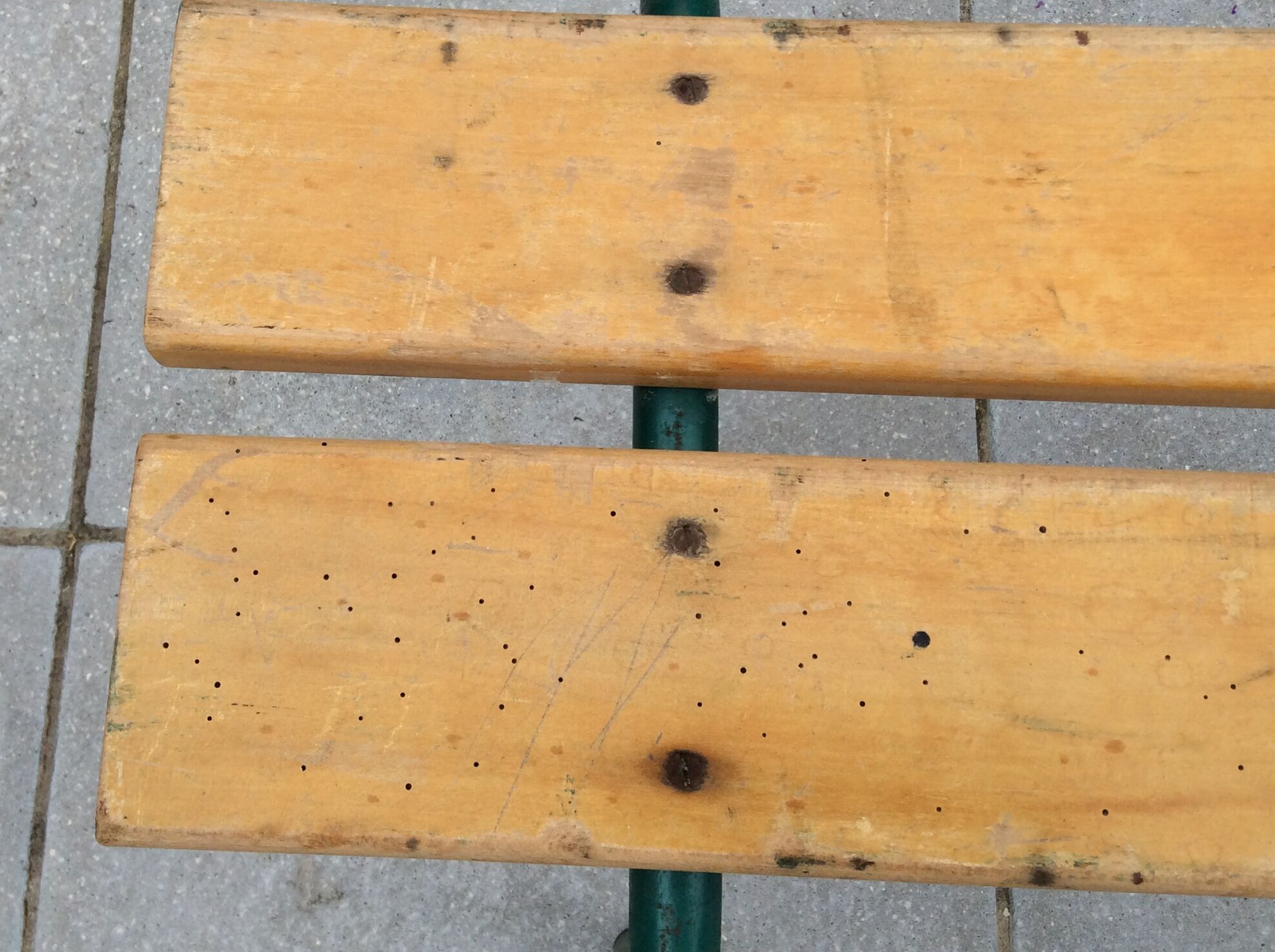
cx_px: 542
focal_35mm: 42
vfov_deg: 34.2
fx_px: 1545
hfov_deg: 44.7
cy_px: 391
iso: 32
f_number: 2.4
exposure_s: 1/367
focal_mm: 3.3
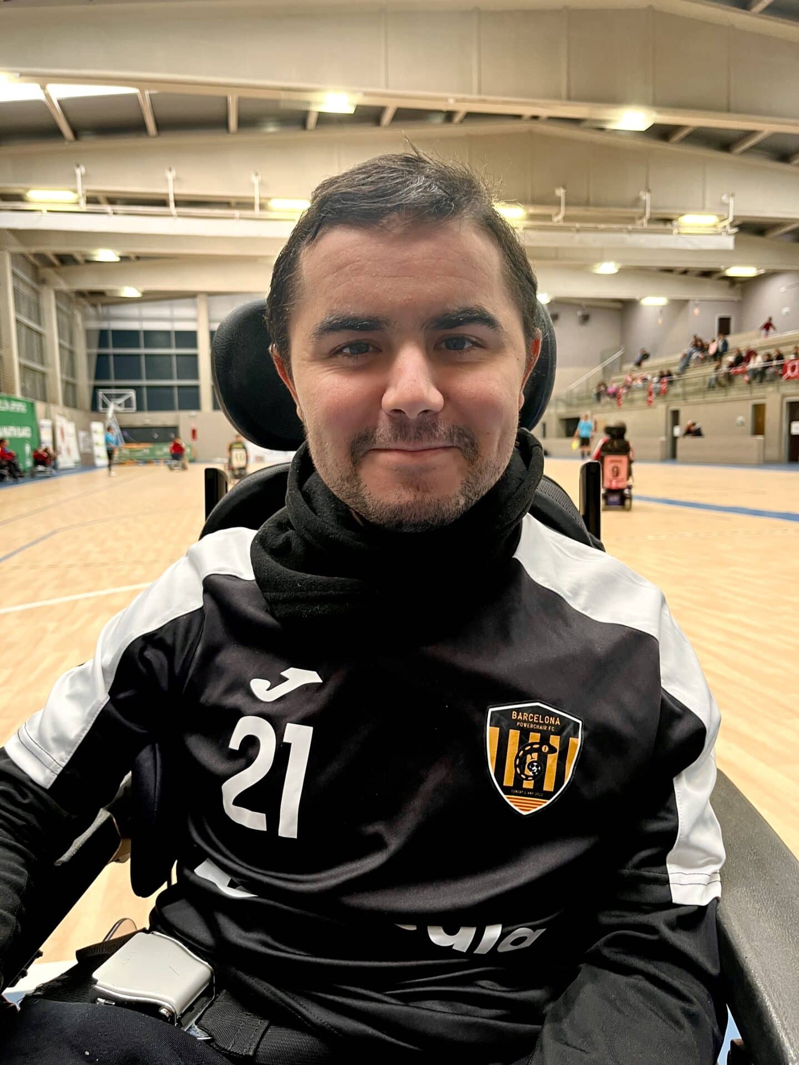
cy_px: 532
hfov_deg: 53.1
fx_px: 800
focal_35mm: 26
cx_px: 400
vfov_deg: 67.3
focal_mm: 5.1
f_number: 1.6
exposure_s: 1/50
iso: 125
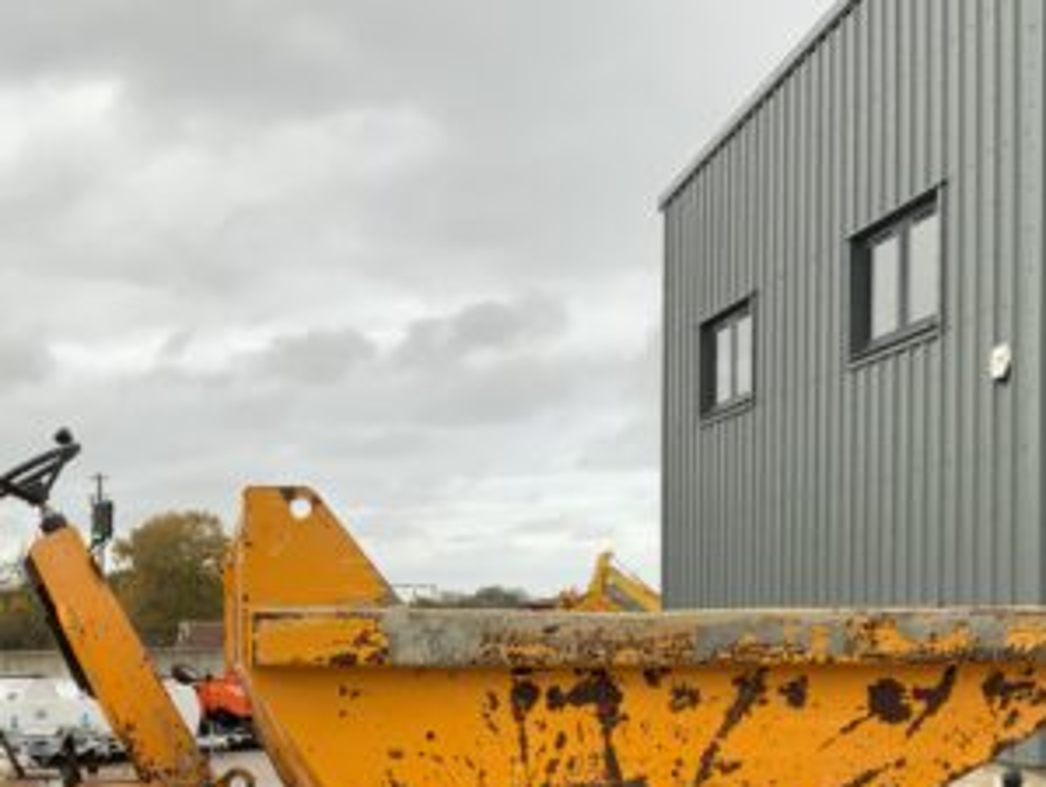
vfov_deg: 23.2
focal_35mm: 62
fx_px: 1876
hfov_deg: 30.7
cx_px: 280
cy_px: 668
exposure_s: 1/189
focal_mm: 3
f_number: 1.8
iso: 16
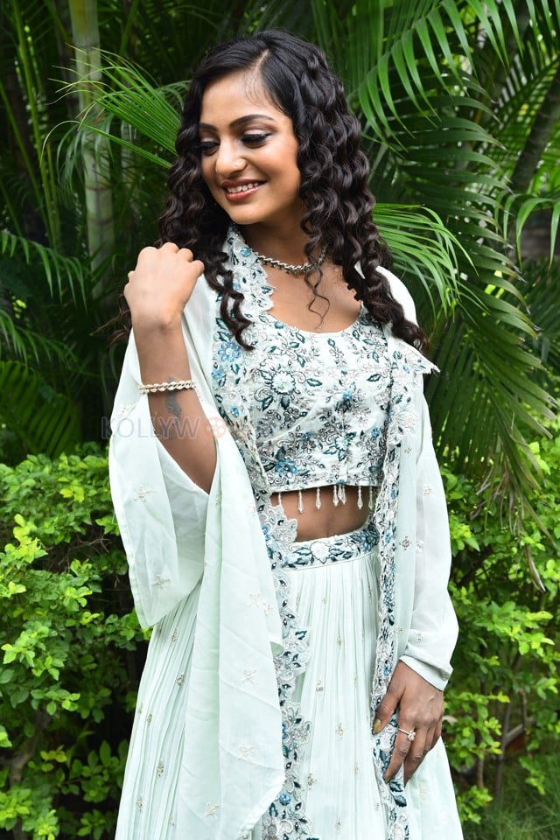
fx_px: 1447
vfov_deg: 32.4
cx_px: 280
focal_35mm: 62
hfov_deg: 21.9
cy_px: 420
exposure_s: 1/125
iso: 400
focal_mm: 62
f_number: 5.6
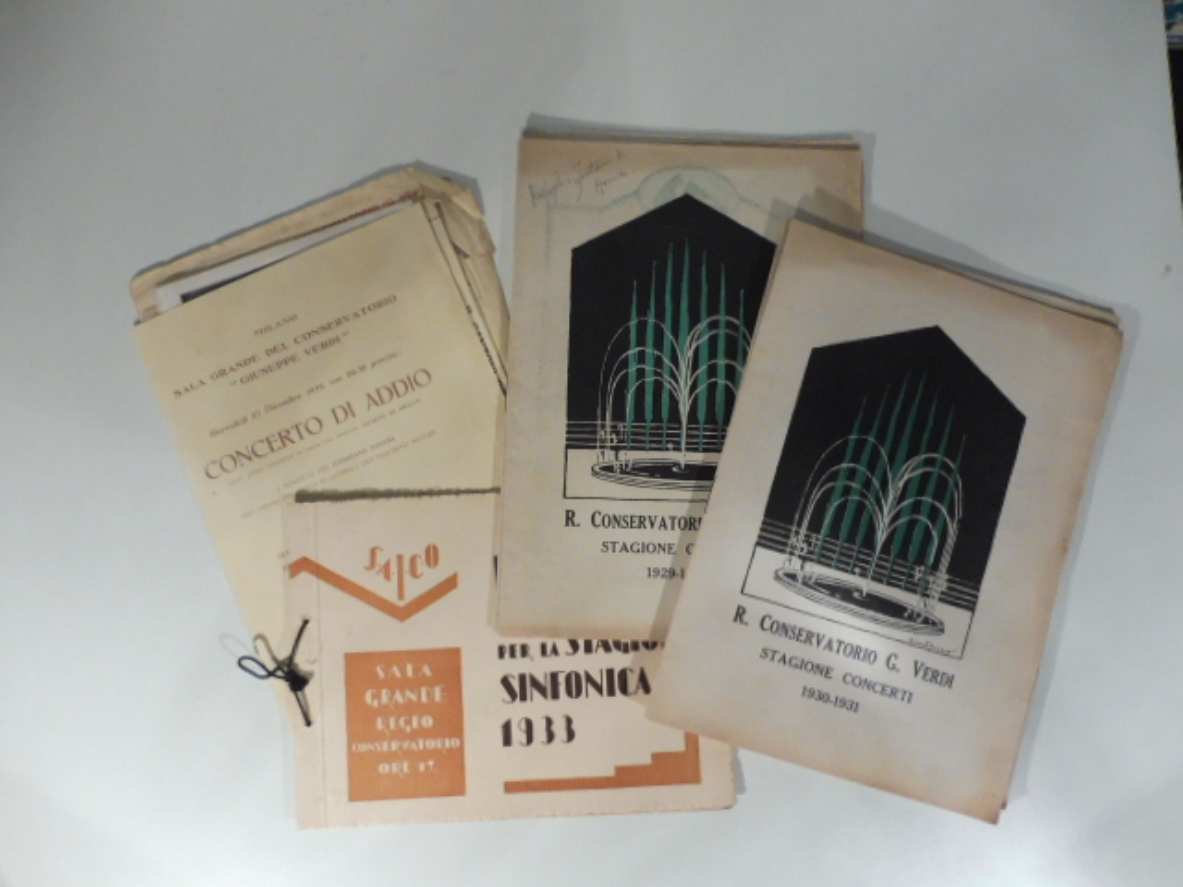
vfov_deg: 56.8
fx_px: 820
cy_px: 444
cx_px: 592
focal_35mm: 24
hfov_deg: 71.6
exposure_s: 1/40
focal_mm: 4.3
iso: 400
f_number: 3.3
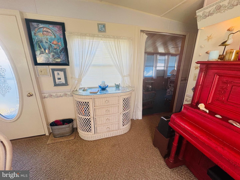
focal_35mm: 14
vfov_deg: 85.7
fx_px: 97
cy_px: 90
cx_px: 120
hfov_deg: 102.1
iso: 160
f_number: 2.2
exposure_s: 1/120
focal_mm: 2.22
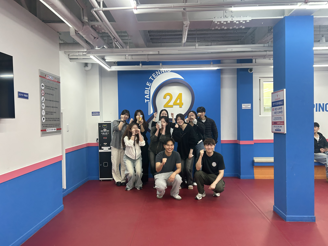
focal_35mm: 26
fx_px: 246
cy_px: 123
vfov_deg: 53.1
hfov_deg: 67.3
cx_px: 164
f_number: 1.5
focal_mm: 5.7
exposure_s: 1/60
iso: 64
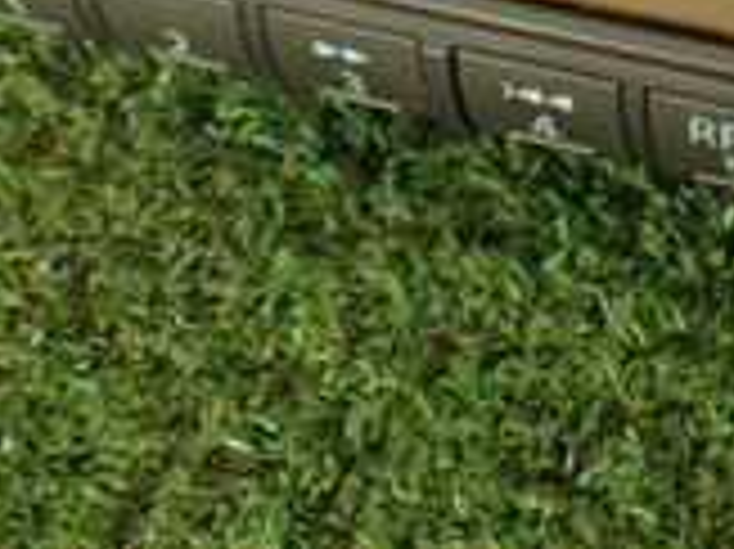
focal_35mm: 118
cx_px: 626
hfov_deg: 16.5
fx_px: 2500
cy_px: -459
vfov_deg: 11.6
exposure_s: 1/50
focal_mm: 5.79
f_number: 2.4
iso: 200
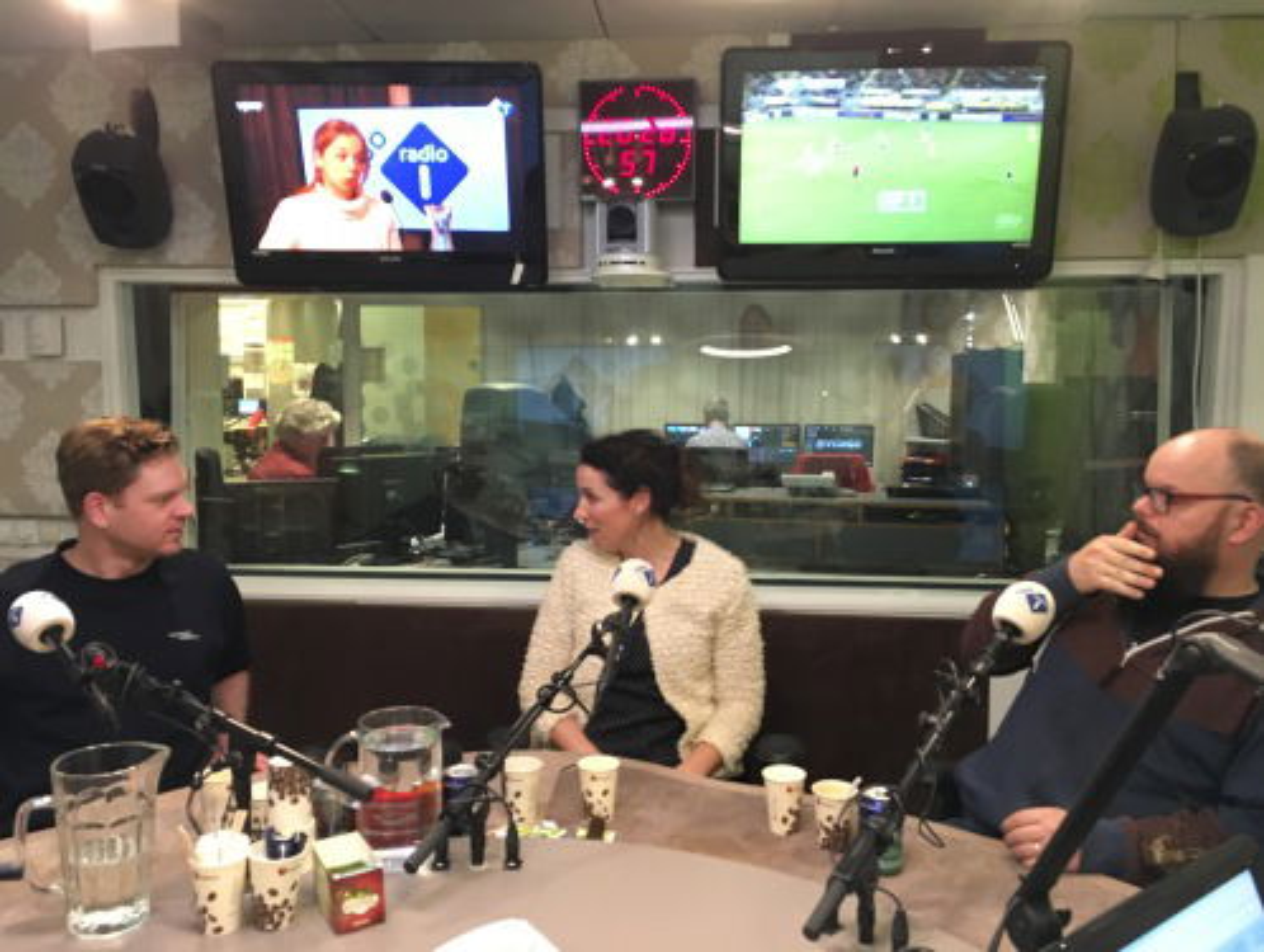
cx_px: 632
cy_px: 476
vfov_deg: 48.3
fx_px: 1060
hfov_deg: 61.6
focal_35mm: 29
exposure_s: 1/17
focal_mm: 4.15
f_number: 2.2
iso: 250
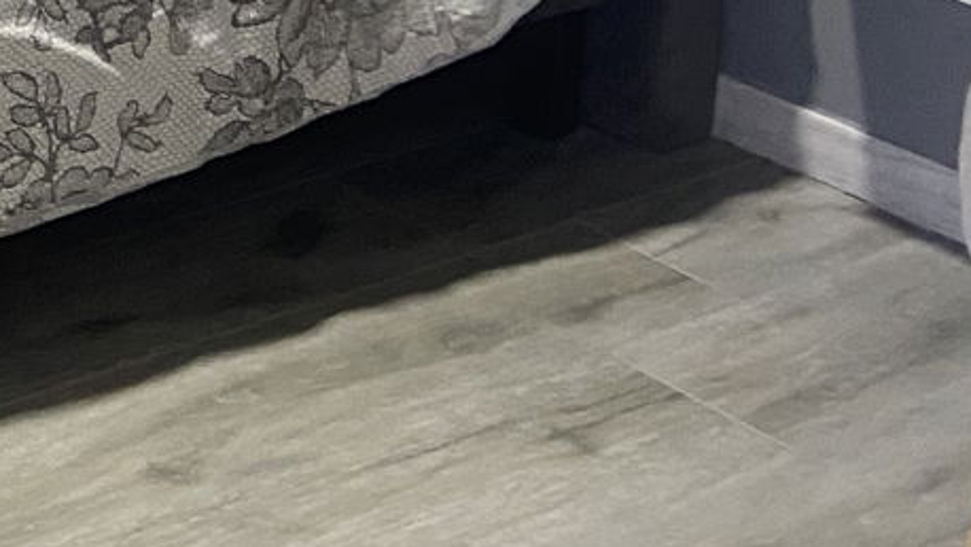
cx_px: -600
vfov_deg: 10.9
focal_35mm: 99
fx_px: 2550
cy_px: -613
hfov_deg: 18.4
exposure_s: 1/50
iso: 320
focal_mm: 4.25
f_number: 1.8
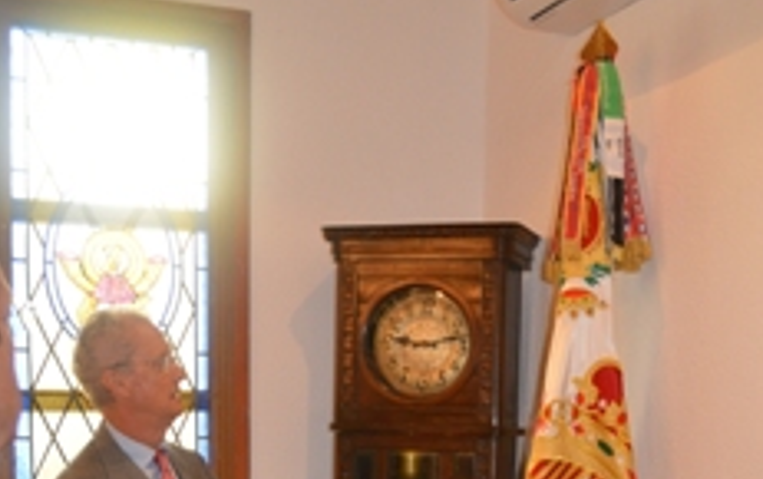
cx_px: 443
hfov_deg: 34.4
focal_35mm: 59
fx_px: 1228
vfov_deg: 20.9
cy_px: 538
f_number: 3.8
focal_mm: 22
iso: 640
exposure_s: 1/60
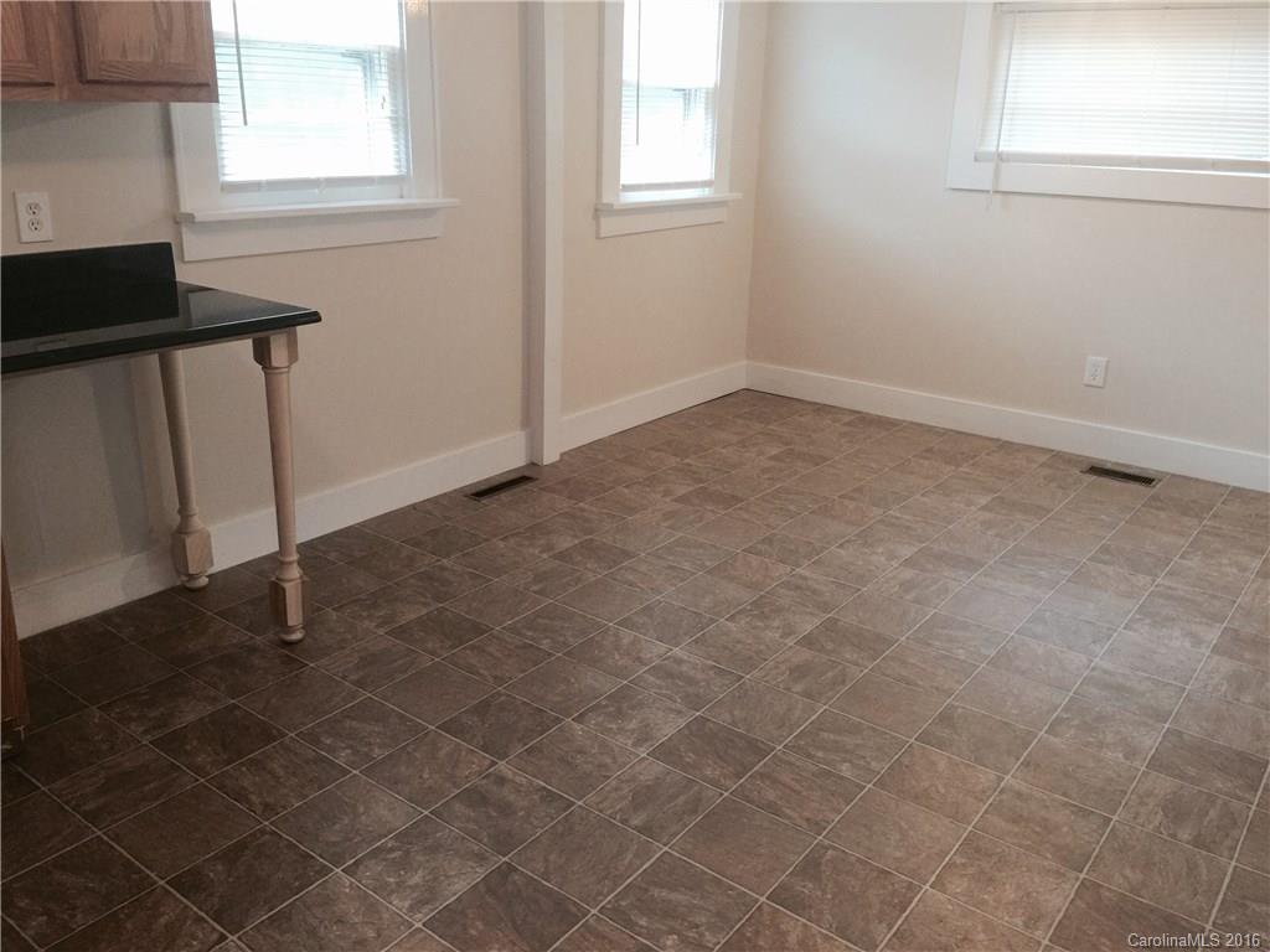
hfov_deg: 61.7
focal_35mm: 29
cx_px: 635
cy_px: 476
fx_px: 1064
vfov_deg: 48.2
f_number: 2.2
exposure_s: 1/15
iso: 50
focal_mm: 4.15
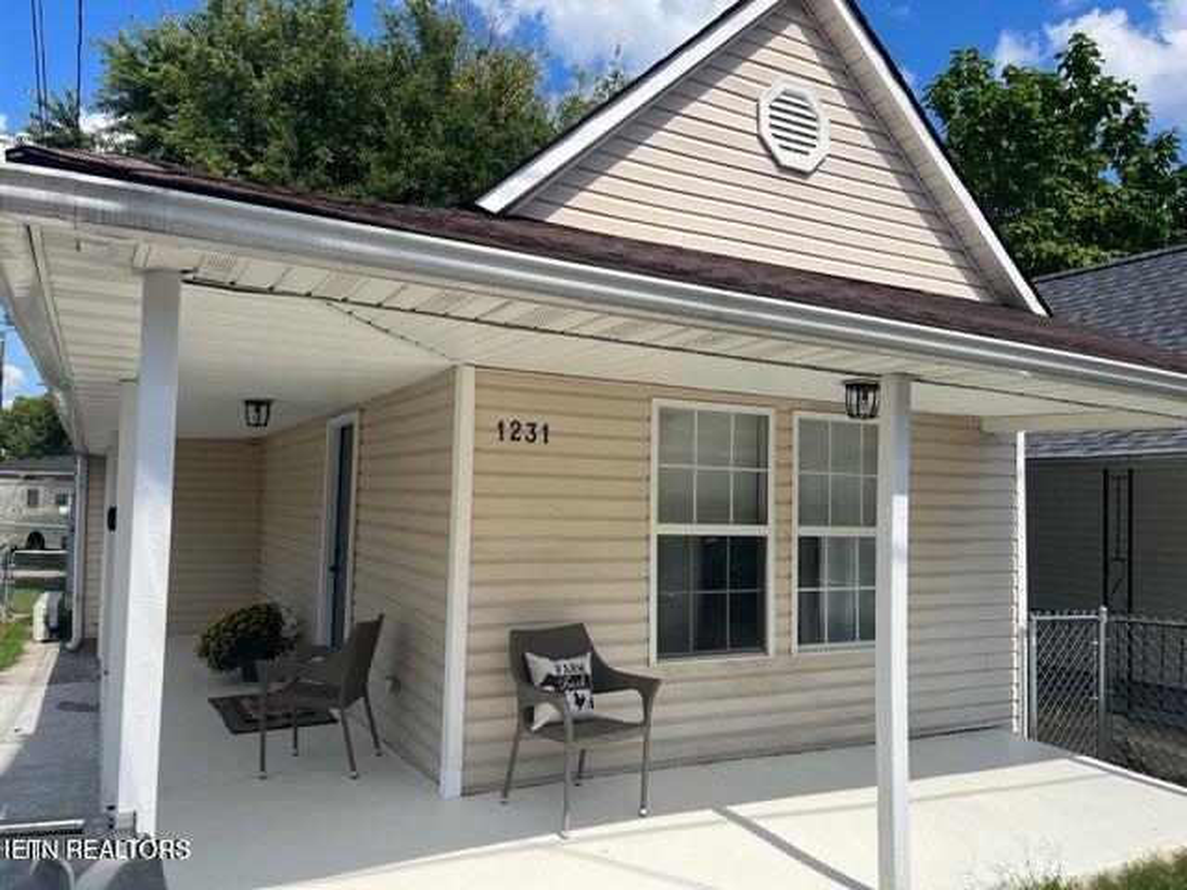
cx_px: 594
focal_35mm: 26
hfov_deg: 67.3
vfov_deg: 53.1
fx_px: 892
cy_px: 445
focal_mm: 5.1
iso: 50
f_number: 1.6
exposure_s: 1/3311
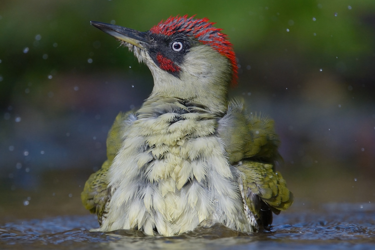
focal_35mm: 486
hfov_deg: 4.2
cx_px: 150
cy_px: 150
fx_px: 5062
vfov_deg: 2.8
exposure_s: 1/1250
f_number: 5.6
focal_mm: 400
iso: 2000
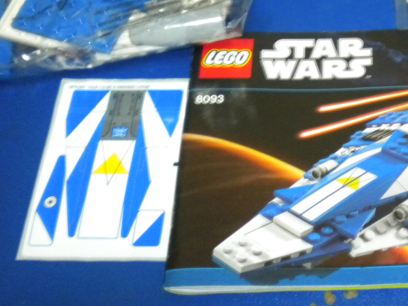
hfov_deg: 25.8
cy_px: 42
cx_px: 401
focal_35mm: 72
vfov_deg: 20.1
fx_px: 849
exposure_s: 1/8
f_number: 3.1
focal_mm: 6.3
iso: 400
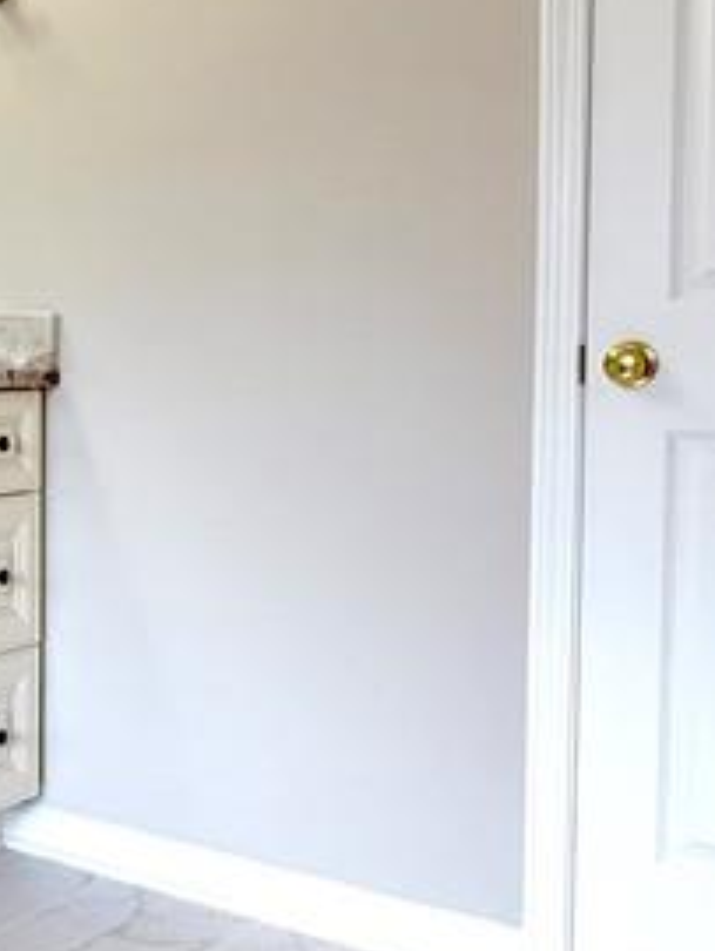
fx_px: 1457
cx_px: -134
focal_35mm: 53
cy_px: 373
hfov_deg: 25.0
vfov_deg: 36.0
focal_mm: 2.22
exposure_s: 1/70
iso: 320
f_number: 2.2
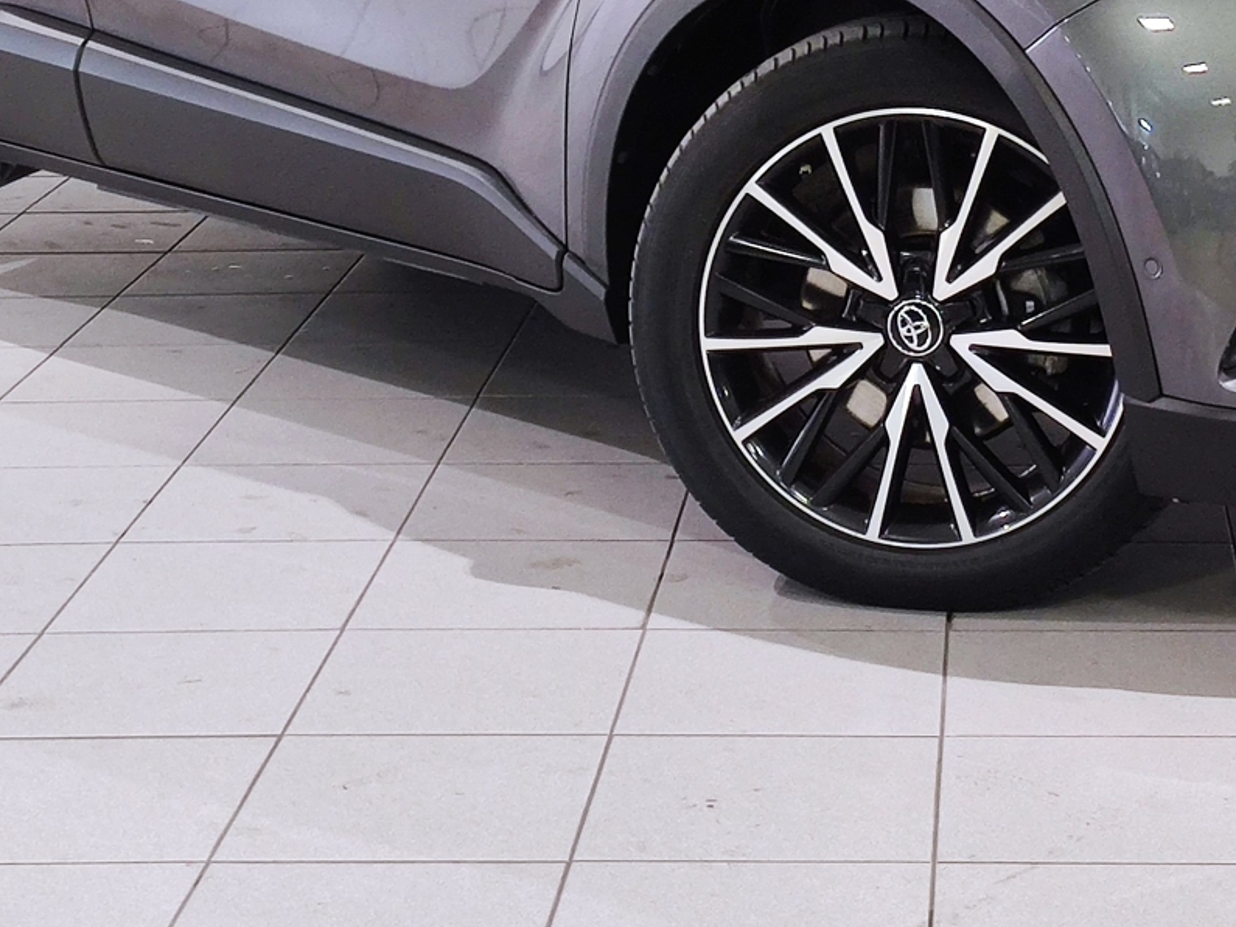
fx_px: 3534
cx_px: 888
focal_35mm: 99
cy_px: -117
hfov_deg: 19.7
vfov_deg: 14.6
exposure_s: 1/50
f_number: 1.75
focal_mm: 4.75
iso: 721
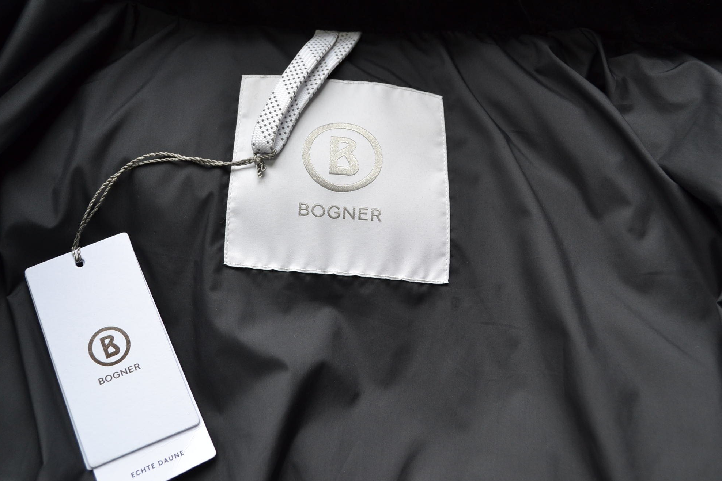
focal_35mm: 42
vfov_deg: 31.9
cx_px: 318
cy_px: 228
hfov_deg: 46.3
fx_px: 842
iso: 400
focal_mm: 24
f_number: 5.6
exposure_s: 1/125
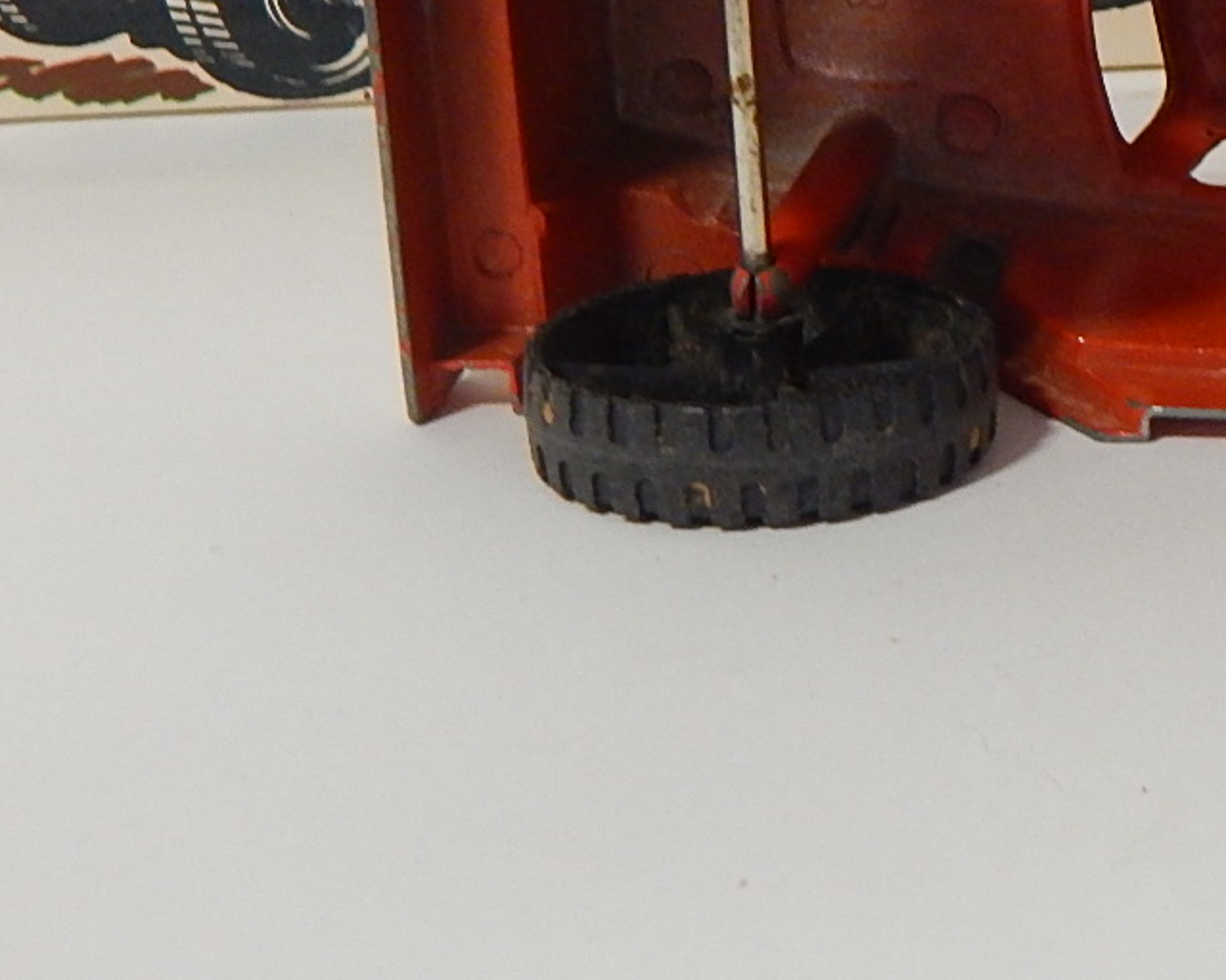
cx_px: 1469
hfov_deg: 21.4
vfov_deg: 18.4
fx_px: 3012
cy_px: 304
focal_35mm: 83
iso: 400
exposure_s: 1/50
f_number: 3.3
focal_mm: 6.1
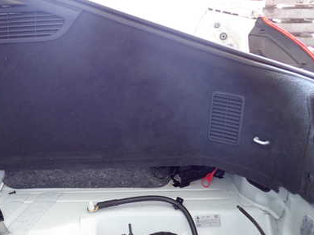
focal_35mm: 39
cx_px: 105
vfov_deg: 36.7
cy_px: 106
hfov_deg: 47.1
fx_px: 353
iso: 200
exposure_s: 1/40
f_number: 2
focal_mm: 4.5
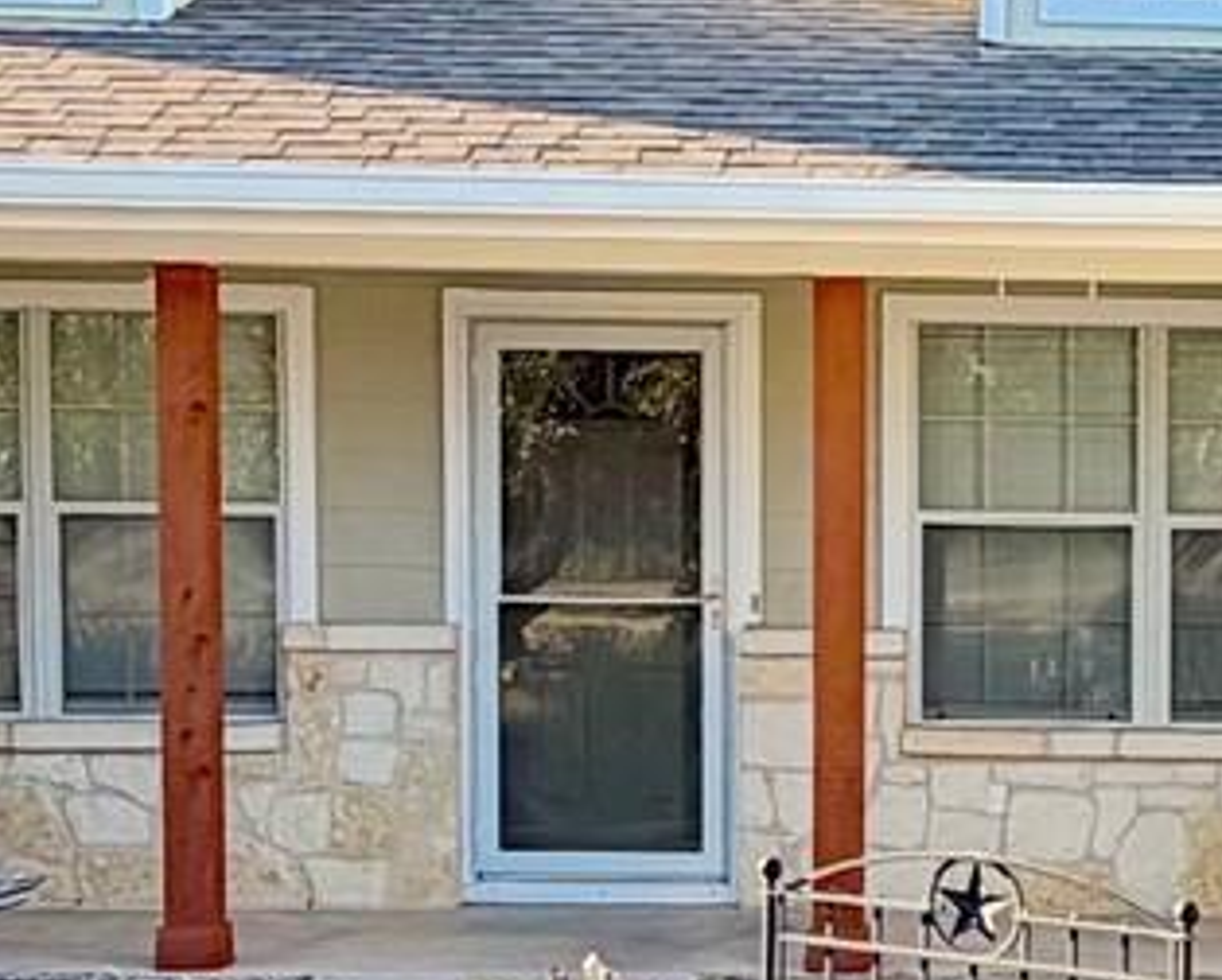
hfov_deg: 20.3
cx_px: 1420
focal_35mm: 89
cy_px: 723
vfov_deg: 17.2
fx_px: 3223
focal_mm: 2.22
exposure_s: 1/760
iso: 40
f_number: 2.2
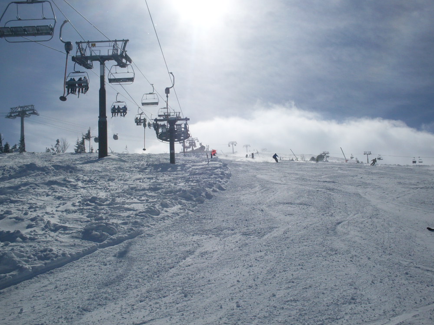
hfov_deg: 47.9
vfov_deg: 36.8
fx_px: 489
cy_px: 160
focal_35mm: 39
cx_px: 215
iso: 80
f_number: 8.4
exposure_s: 1/1500
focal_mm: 6.3
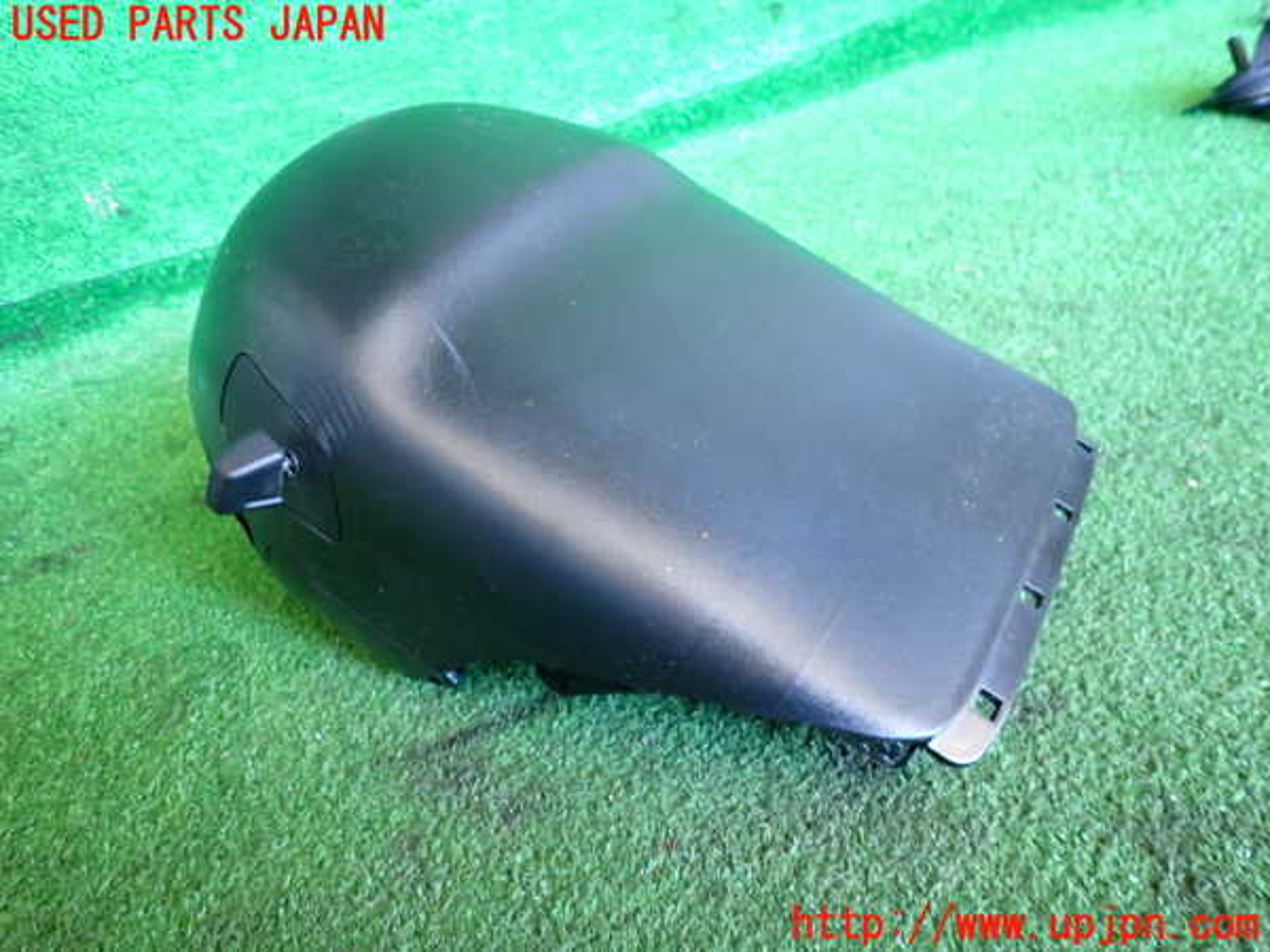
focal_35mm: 25
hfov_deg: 69.4
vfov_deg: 54.9
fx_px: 917
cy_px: 476
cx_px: 635
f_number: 2
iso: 500
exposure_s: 1/30
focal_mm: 4.5
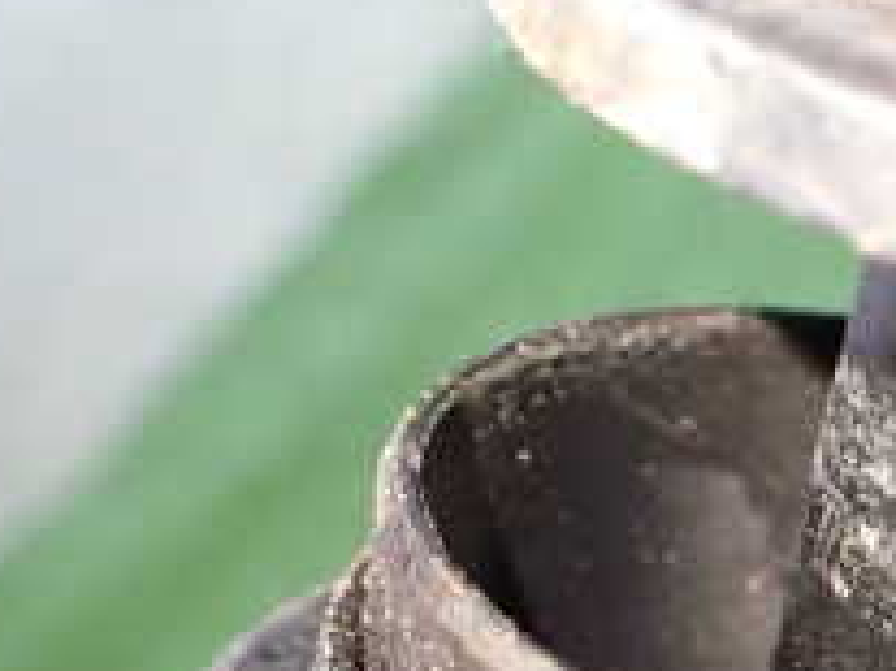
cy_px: 602
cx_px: 957
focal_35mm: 87
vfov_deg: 16.7
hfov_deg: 21.5
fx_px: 2251
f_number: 2.3
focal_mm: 5.4
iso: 800
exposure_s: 1/40
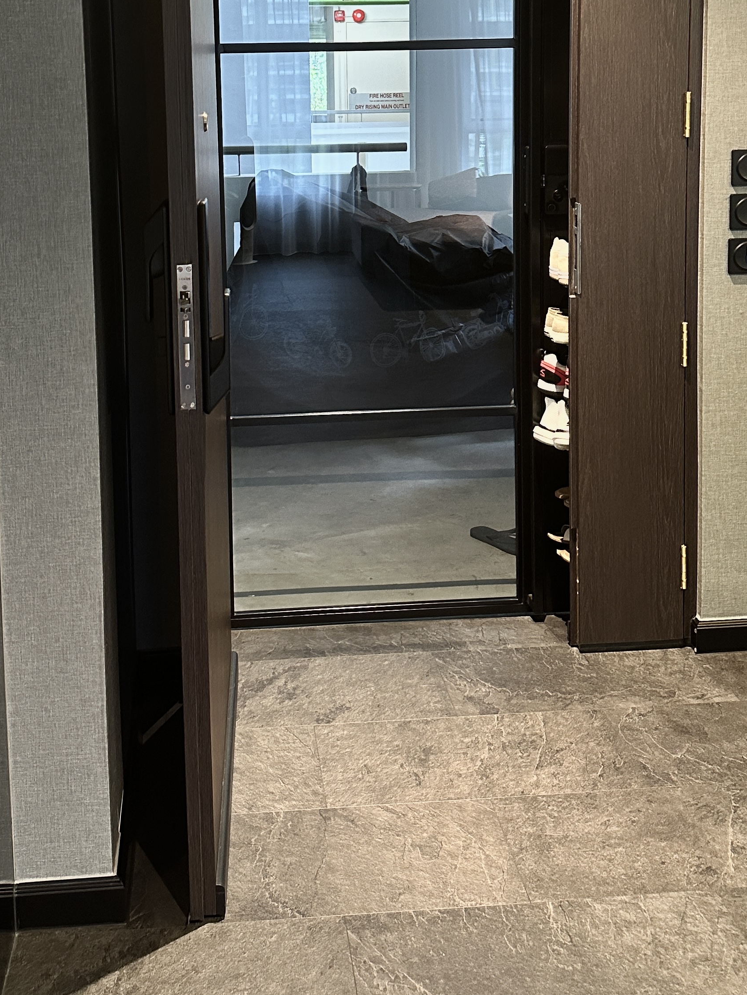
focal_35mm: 43
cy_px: 215
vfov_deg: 42.1
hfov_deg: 33.5
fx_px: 1237
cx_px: 313
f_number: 1.78
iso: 500
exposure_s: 1/50
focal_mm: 6.86
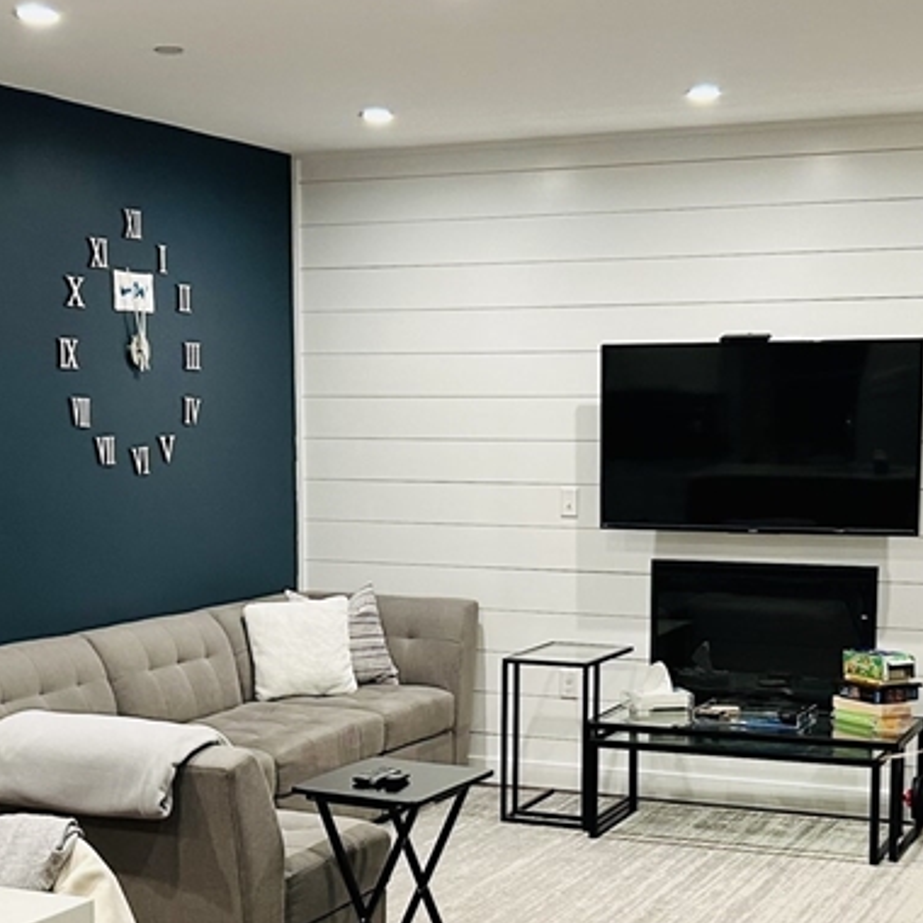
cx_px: 479
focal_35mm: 62
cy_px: 651
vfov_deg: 27.5
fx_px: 1870
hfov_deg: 27.7
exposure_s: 1/60
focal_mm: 5.7
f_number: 1.5
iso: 250
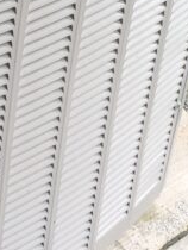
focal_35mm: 136
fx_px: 983
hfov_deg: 10.4
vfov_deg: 13.7
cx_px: -129
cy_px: -114
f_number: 1.8
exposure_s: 1/60
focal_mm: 4.27
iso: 403
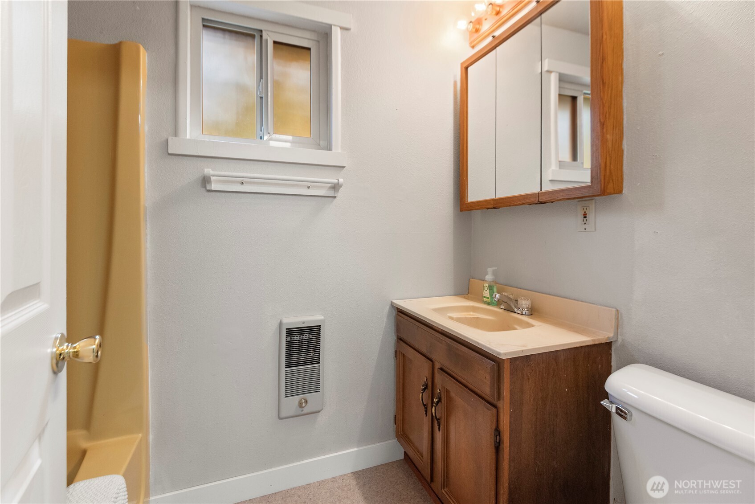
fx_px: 336
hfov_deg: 96.7
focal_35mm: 16
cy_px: 252
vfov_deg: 73.8
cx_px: 378
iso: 450
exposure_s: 1/30
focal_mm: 16
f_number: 5
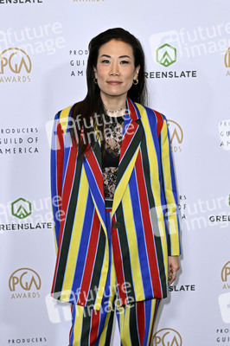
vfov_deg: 42.8
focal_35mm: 46
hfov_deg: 29.2
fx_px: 442
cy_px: 173
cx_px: 115
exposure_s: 1/320
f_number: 5.6
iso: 2000
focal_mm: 46
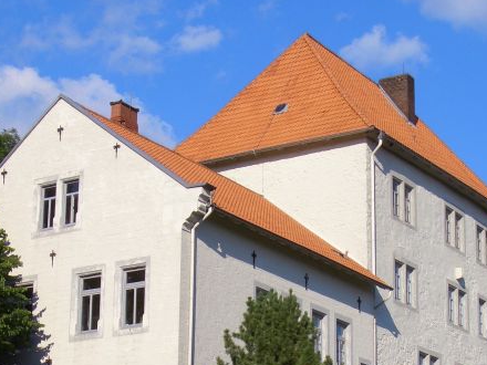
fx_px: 1252
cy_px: 323
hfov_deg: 22.0
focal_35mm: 89
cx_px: 252
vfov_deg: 16.4
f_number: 5
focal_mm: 8.2
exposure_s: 1/500
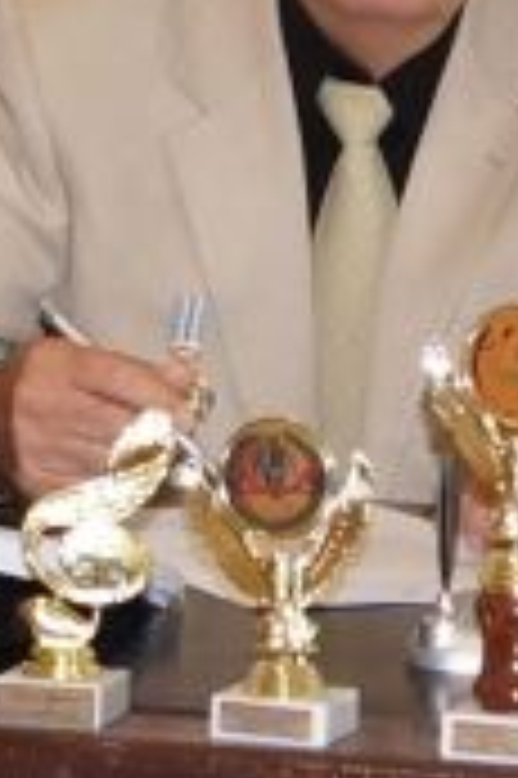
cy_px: 65
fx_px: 2249
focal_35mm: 104
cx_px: 455
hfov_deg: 13.0
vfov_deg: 19.3
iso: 500
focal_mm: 20
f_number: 4
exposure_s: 1/60
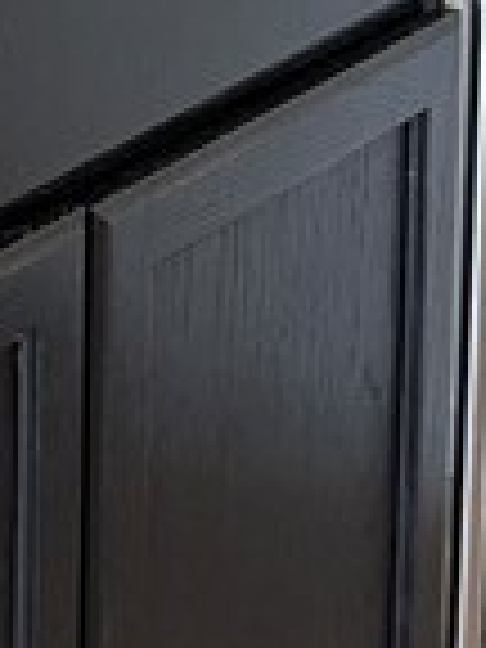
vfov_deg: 10.6
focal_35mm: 171
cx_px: -338
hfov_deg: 8.4
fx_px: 3201
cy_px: -666
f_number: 1.78
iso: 250
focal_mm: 6.76
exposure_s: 1/60
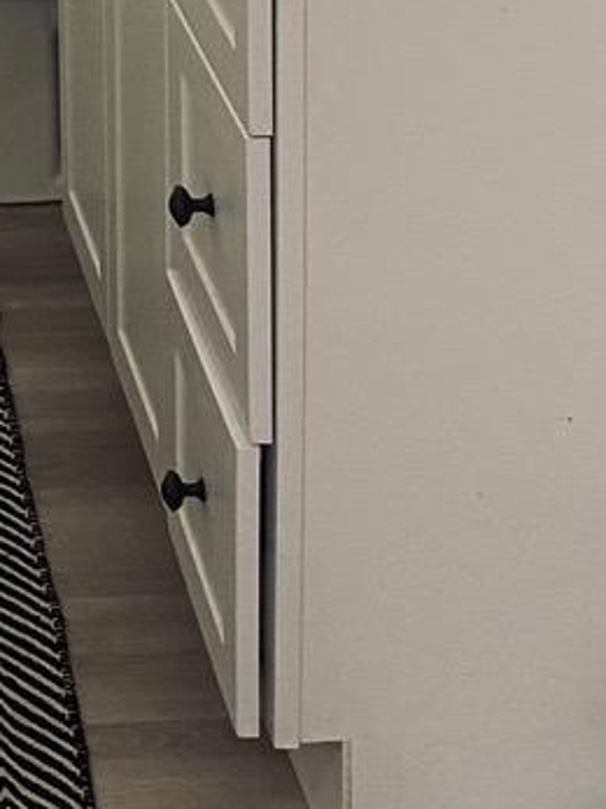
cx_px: -247
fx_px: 2686
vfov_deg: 15.7
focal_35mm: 115
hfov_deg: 12.4
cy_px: -403
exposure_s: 1/60
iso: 125
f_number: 1.8
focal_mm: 4.25
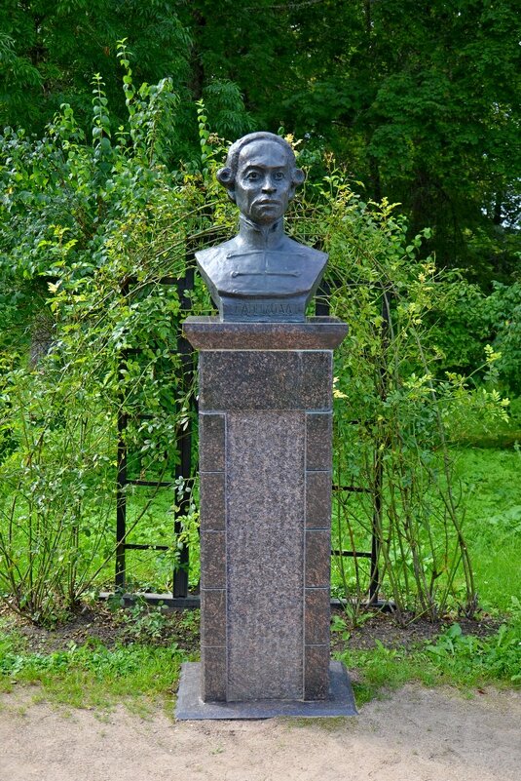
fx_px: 976
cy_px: 390
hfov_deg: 29.9
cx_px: 260
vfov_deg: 43.6
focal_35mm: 45
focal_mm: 30
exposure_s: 1/100
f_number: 5
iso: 100
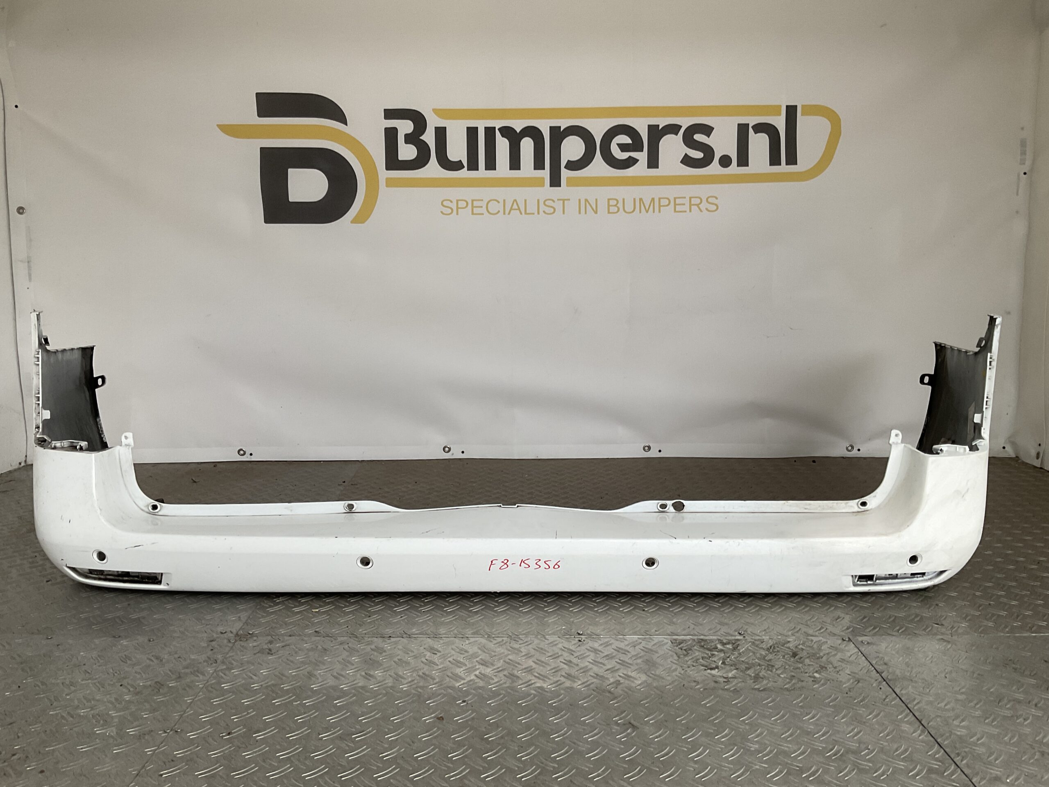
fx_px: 879
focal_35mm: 29
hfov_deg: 61.7
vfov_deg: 48.2
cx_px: 524
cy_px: 394
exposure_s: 1/100
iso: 50
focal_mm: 3
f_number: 1.8
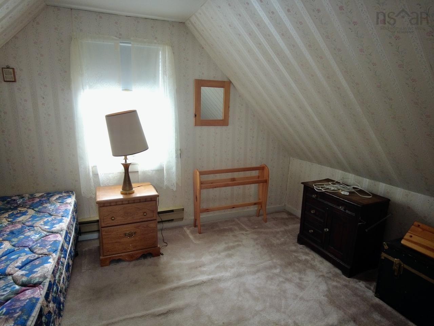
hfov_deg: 81.7
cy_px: 163
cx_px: 217
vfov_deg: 66.0
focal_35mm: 20
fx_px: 251
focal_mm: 4.4
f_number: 1.8
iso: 400
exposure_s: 1/10
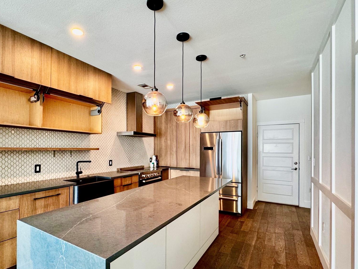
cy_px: 148
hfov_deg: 84.3
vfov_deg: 68.5
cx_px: 157
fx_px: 197
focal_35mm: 19
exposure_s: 1/62
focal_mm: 2.22
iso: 160
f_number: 2.2
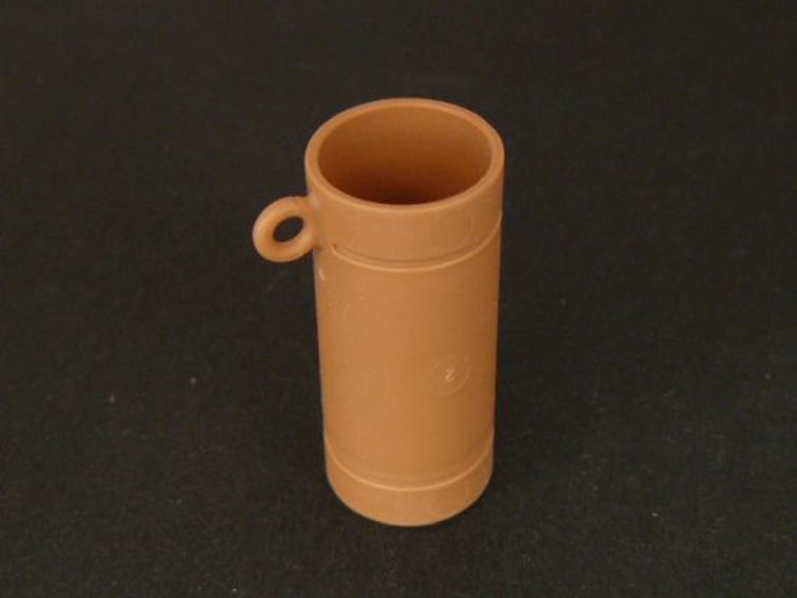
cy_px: 299
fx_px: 1497
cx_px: 398
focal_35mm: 65
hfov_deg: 29.8
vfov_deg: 22.6
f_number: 2.8
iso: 200
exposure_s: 1
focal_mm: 7.1
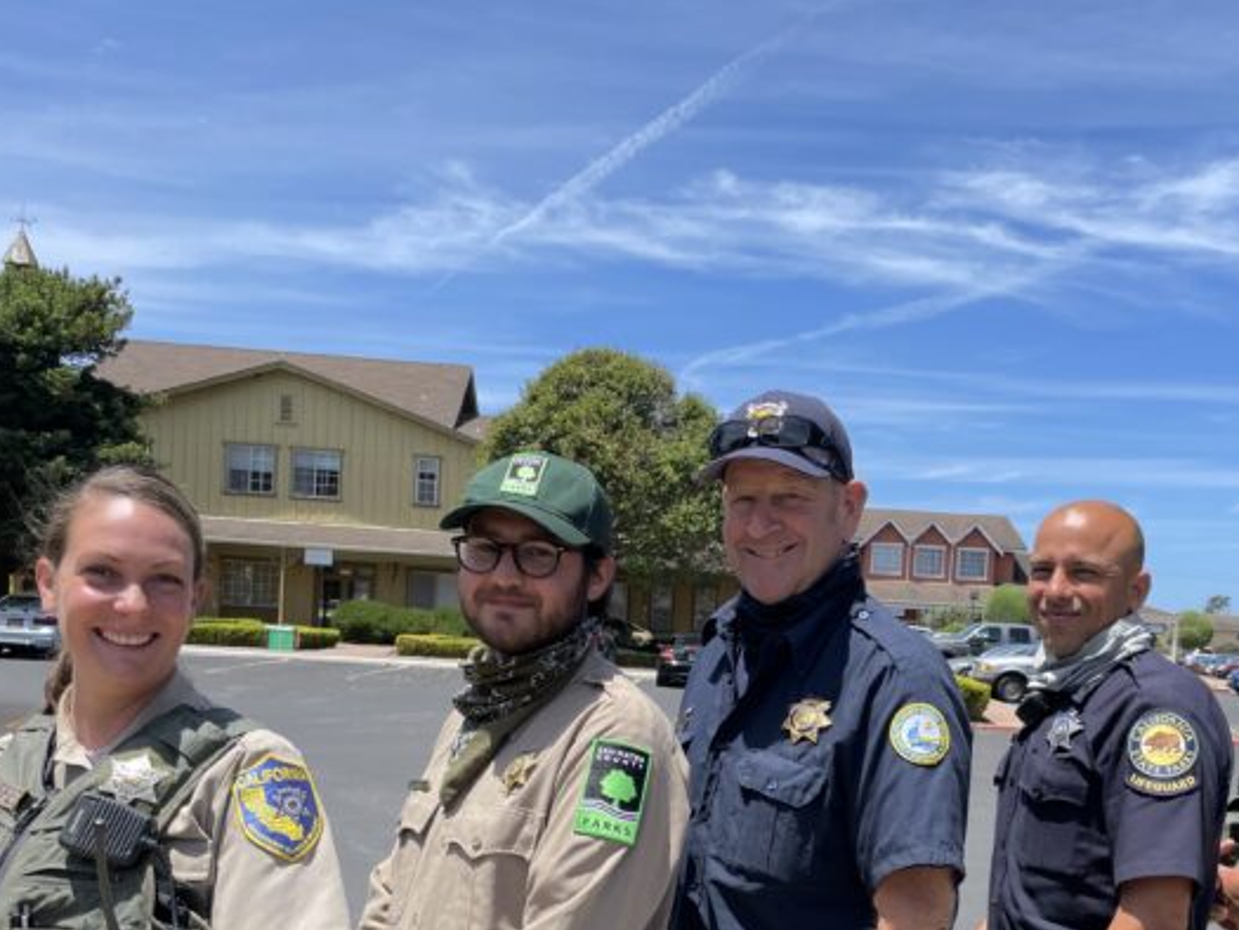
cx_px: 817
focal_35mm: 38
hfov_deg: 48.2
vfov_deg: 37.0
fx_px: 1360
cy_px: 670
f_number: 1.6
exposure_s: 1/2212
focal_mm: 4.2
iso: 32
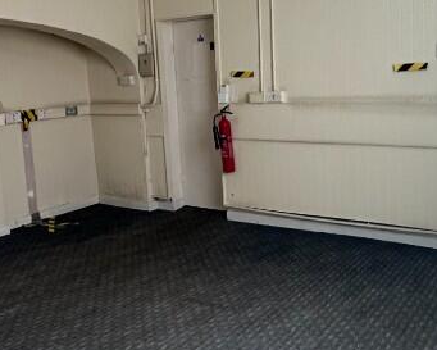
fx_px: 530
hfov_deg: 44.7
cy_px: 142
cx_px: 238
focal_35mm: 41
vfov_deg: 36.4
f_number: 2.2
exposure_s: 1/50
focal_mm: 2.22
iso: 640
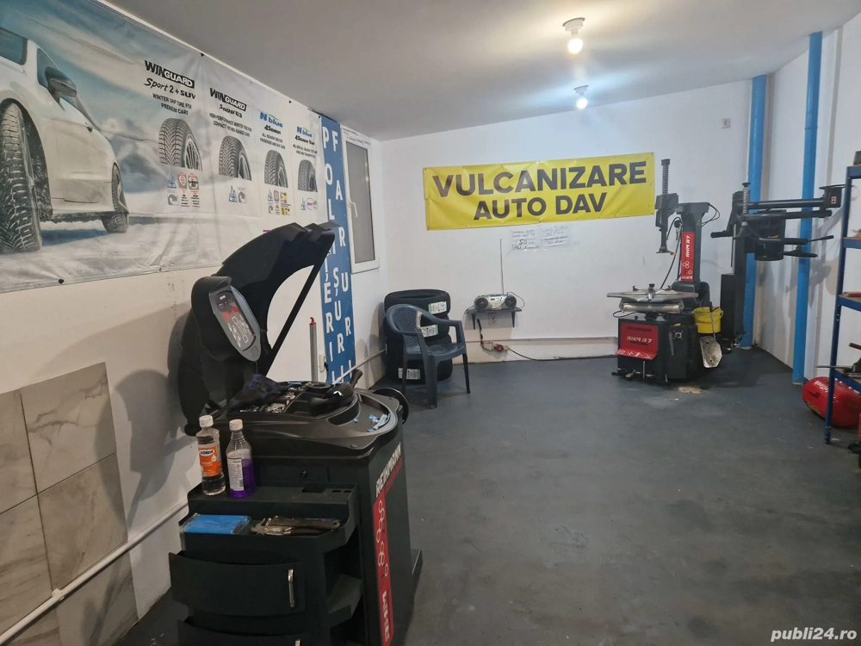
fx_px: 572
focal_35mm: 23
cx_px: 430
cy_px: 323
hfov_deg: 73.9
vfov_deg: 58.9
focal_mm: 5.4
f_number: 1.8
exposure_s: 1/100
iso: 320
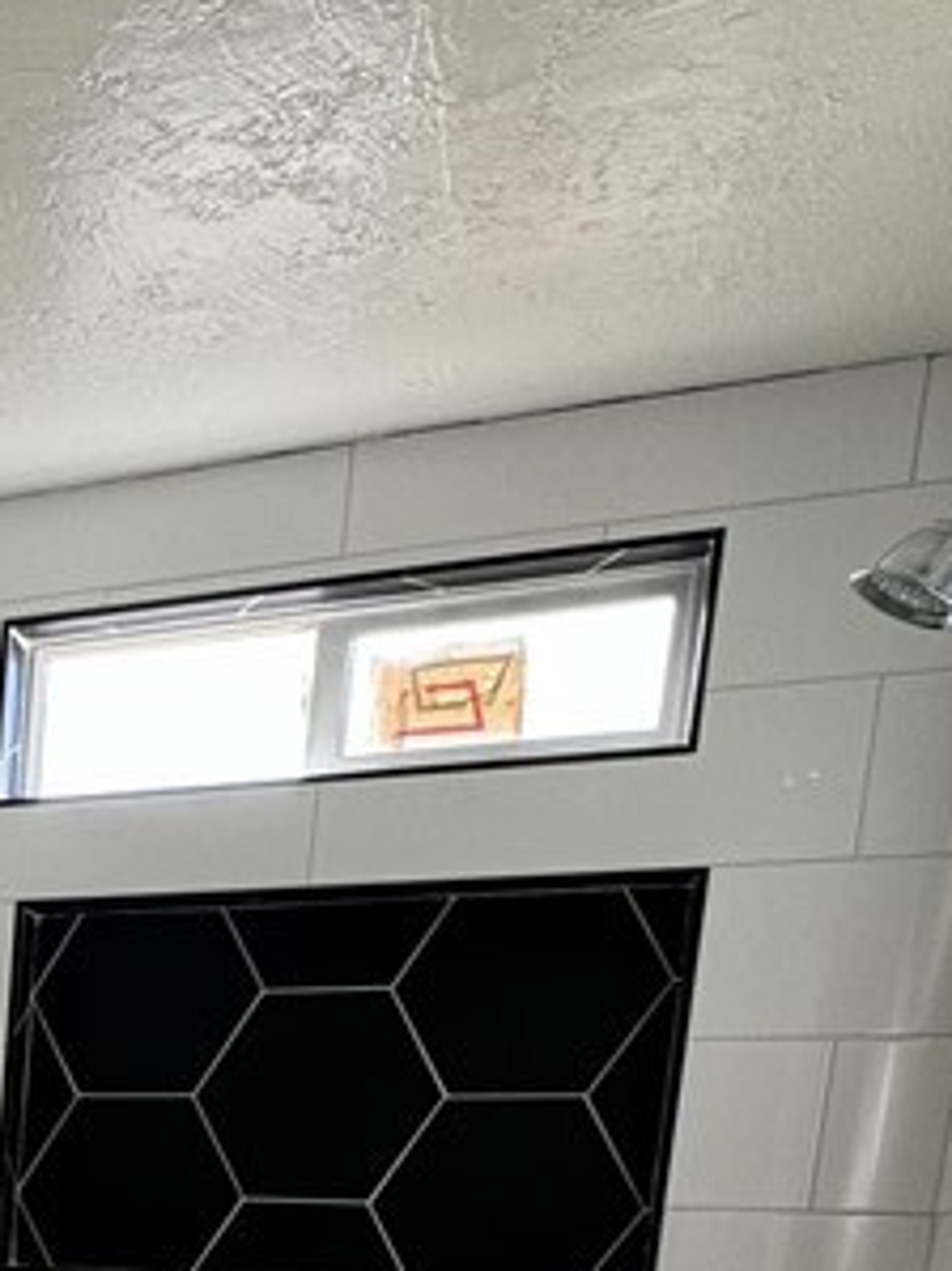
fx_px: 1761
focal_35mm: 48
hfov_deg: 25.2
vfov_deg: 32.8
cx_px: -348
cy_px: 1518
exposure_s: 1/99
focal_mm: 2.22
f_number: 2.2
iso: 100
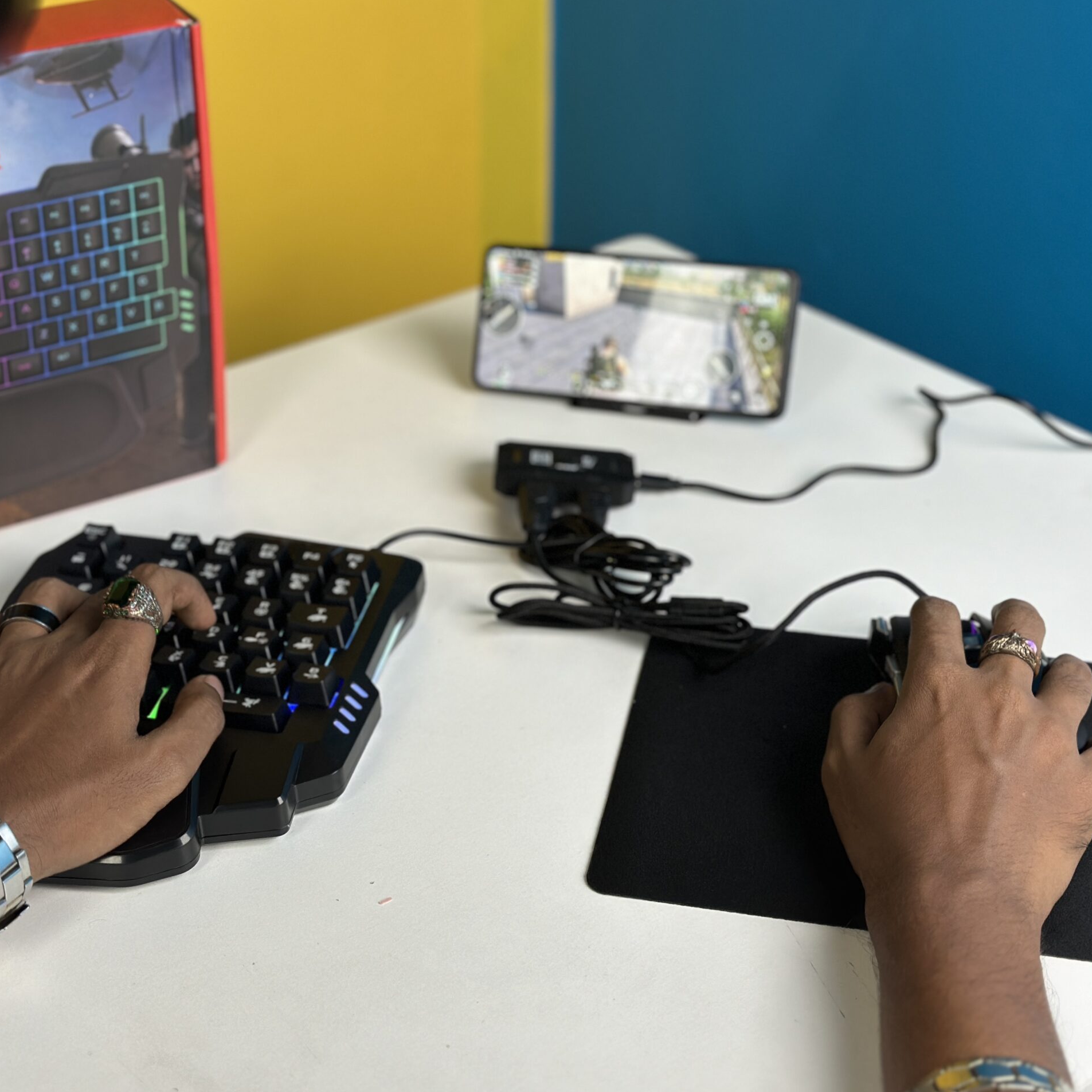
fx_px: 2034
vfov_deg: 30.0
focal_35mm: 57
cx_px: 511
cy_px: 546
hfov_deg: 30.0
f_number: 1.78
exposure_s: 1/50
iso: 100
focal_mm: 6.86
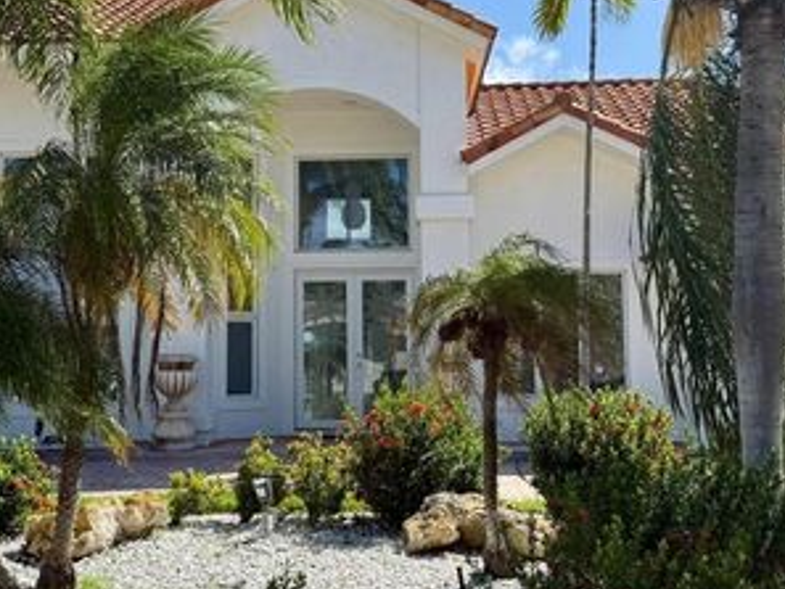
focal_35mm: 48
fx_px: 1089
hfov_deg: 39.5
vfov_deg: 30.3
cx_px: 317
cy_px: 273
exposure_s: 1/3584
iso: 80
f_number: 1.78
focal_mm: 6.76
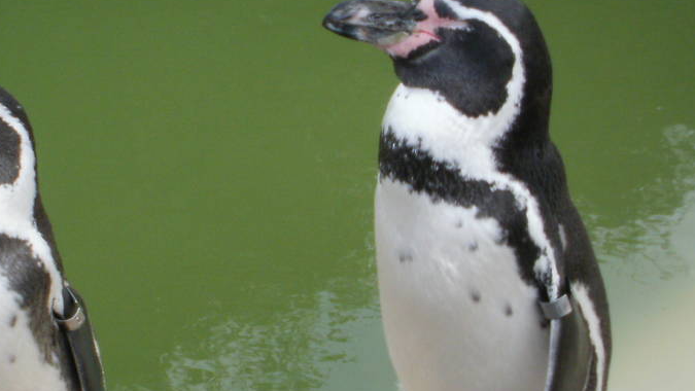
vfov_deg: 13.0
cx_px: 232
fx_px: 1714
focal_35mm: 93
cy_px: 182
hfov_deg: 22.8
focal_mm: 6.3
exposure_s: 1/80
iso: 100
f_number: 5.6
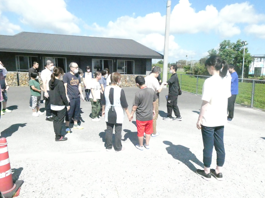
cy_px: 97
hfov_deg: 69.4
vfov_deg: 54.9
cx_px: 128
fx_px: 191
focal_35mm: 25
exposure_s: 1/16000
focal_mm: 4.3
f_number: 3.5
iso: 3200
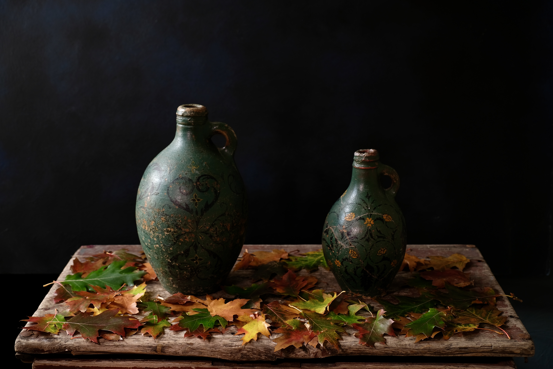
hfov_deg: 38.2
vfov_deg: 26.0
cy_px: 184
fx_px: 799
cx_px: 276
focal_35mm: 52
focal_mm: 34.5
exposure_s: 1/6
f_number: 4.3
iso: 100
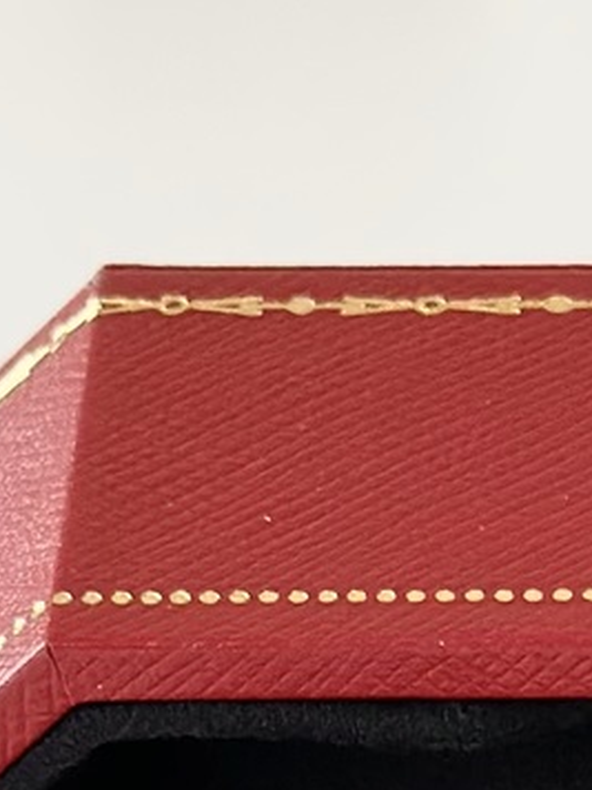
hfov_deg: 5.4
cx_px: 763
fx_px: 6202
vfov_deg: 7.1
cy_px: 1347
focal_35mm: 272
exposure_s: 1/100
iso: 80
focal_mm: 6.86
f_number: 1.78
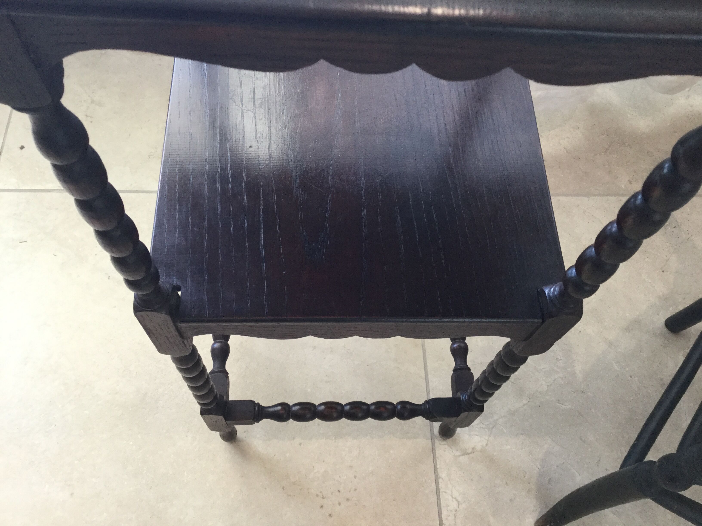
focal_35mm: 31
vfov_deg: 45.4
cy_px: 263
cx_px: 351
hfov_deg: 58.4
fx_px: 629
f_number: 2.4
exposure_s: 1/33
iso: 50
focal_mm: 3.3
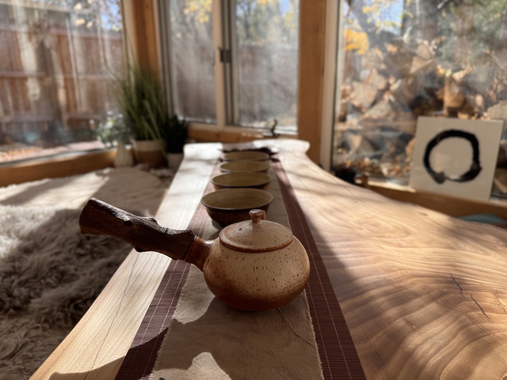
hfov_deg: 71.6
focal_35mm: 24
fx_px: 352
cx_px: 254
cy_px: 190
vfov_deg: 56.8
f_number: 1.78
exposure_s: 1/1395
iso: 80
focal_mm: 6.76
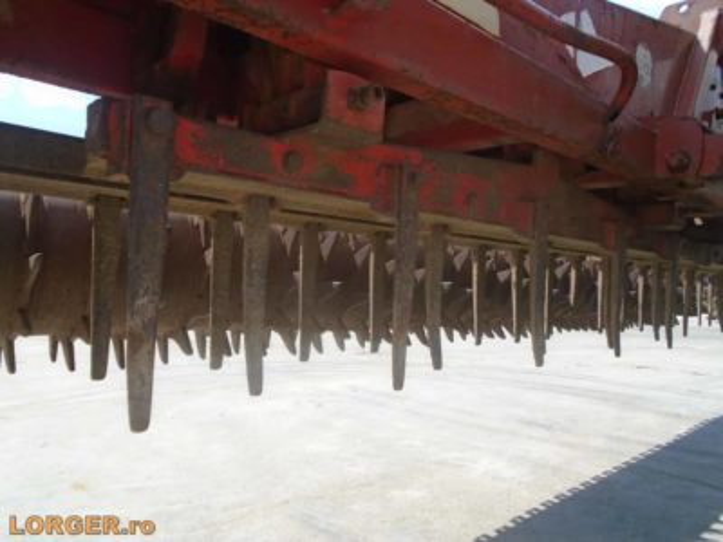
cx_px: 362
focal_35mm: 26
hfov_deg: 67.3
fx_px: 543
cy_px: 271
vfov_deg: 53.1
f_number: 3.2
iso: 100
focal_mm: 4.6
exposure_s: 1/640
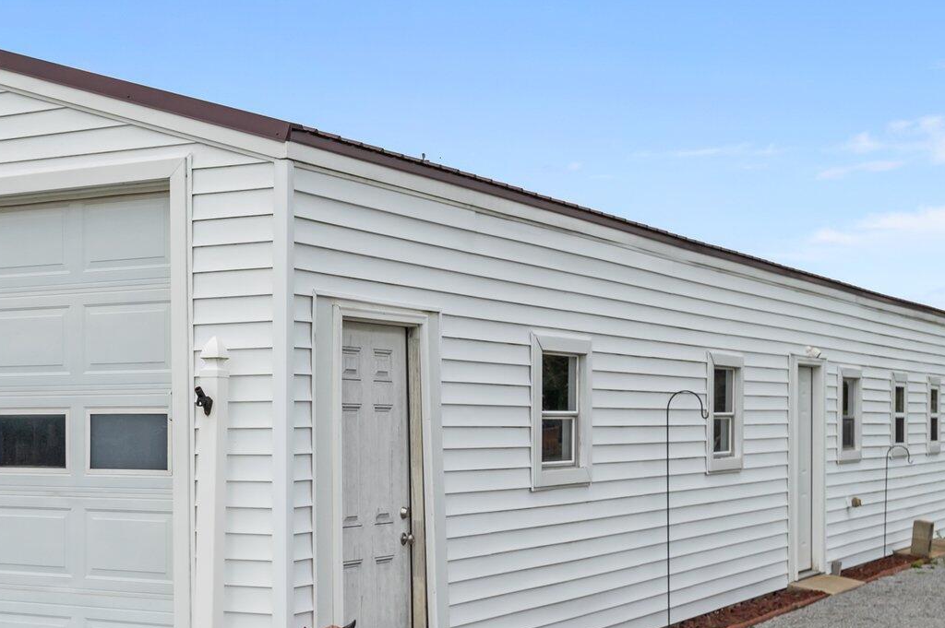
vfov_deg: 21.2
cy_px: 389
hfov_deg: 30.8
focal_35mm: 64
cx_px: 223
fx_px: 1679
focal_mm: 32
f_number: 8
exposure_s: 1/1250
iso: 250
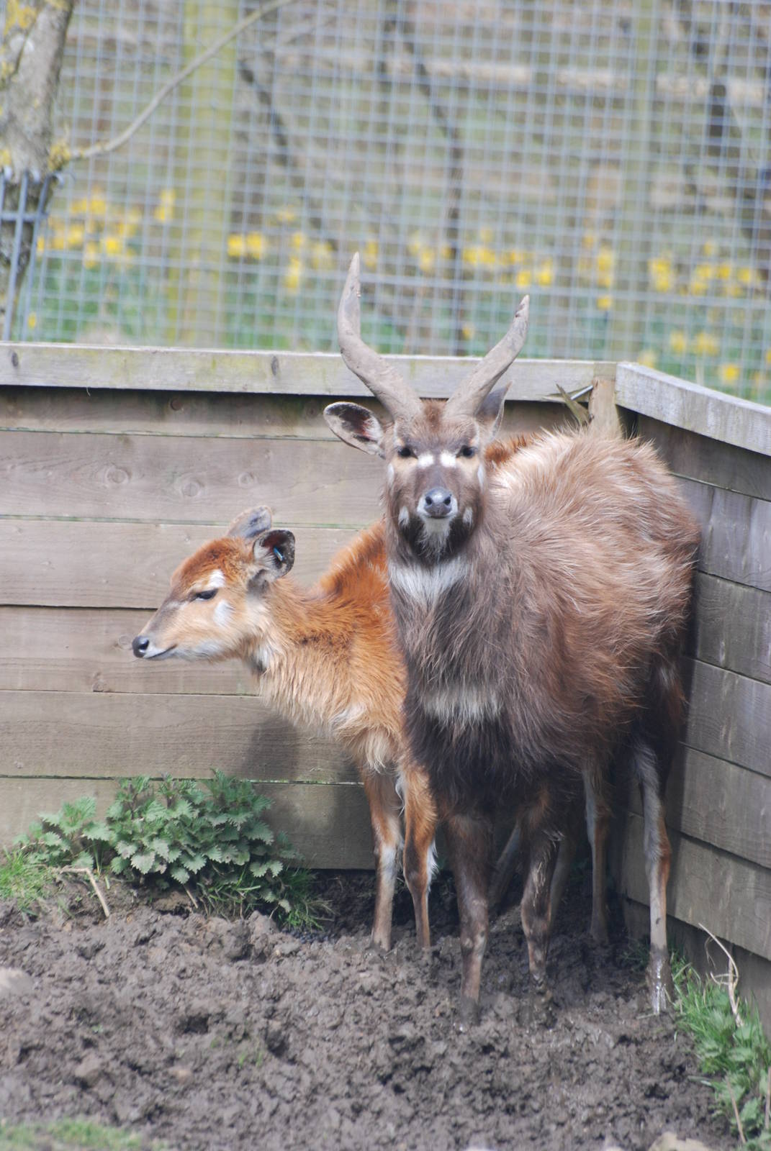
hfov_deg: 3.1
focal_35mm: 450
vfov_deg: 4.6
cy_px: 576
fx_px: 14415
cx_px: 386
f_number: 5.6
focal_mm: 300
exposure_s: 1/400
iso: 400
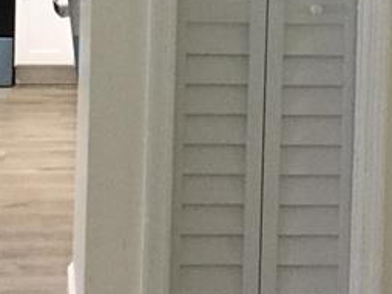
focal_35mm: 125
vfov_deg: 11.4
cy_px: -121
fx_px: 1414
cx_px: 190
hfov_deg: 15.8
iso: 100
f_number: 2.4
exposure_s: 1/30
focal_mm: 3.3
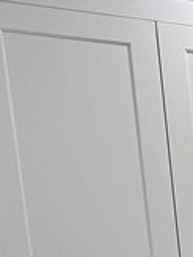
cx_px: 515
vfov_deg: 21.6
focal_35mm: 81
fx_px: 602
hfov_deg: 12.4
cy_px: 343
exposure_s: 1/60
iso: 80
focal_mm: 2.2
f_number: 2.2
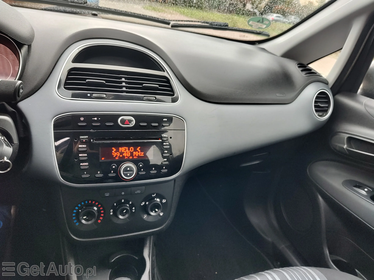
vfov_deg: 58.9
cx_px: 187
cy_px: 140
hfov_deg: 73.9
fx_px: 248
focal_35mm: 23
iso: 133
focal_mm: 5.56
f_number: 1.8
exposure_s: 1/50
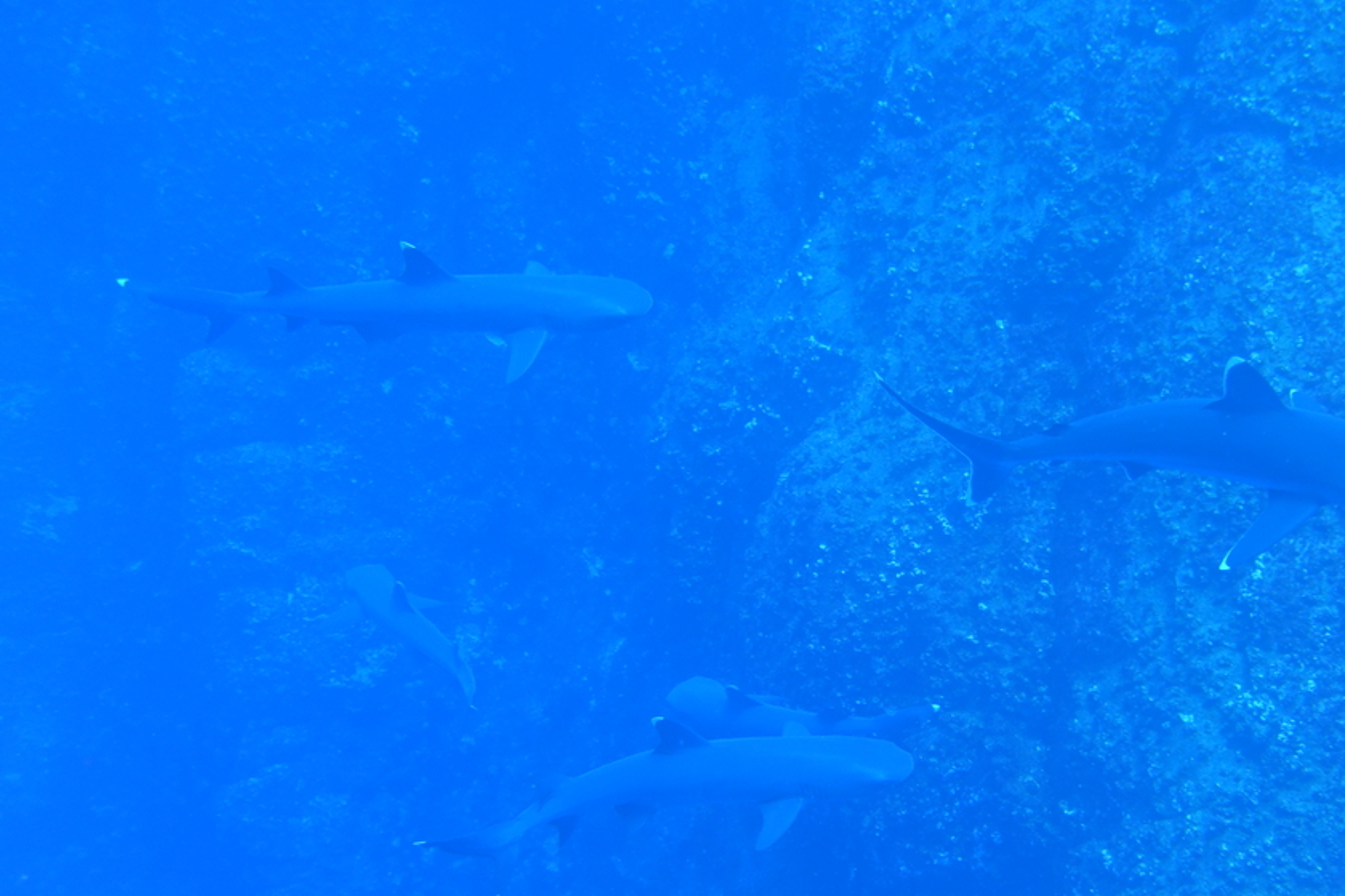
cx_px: 841
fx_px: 2391
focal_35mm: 64
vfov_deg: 21.2
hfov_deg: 31.3
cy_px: 607
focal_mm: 15.52
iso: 125
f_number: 3.2
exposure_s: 1/80
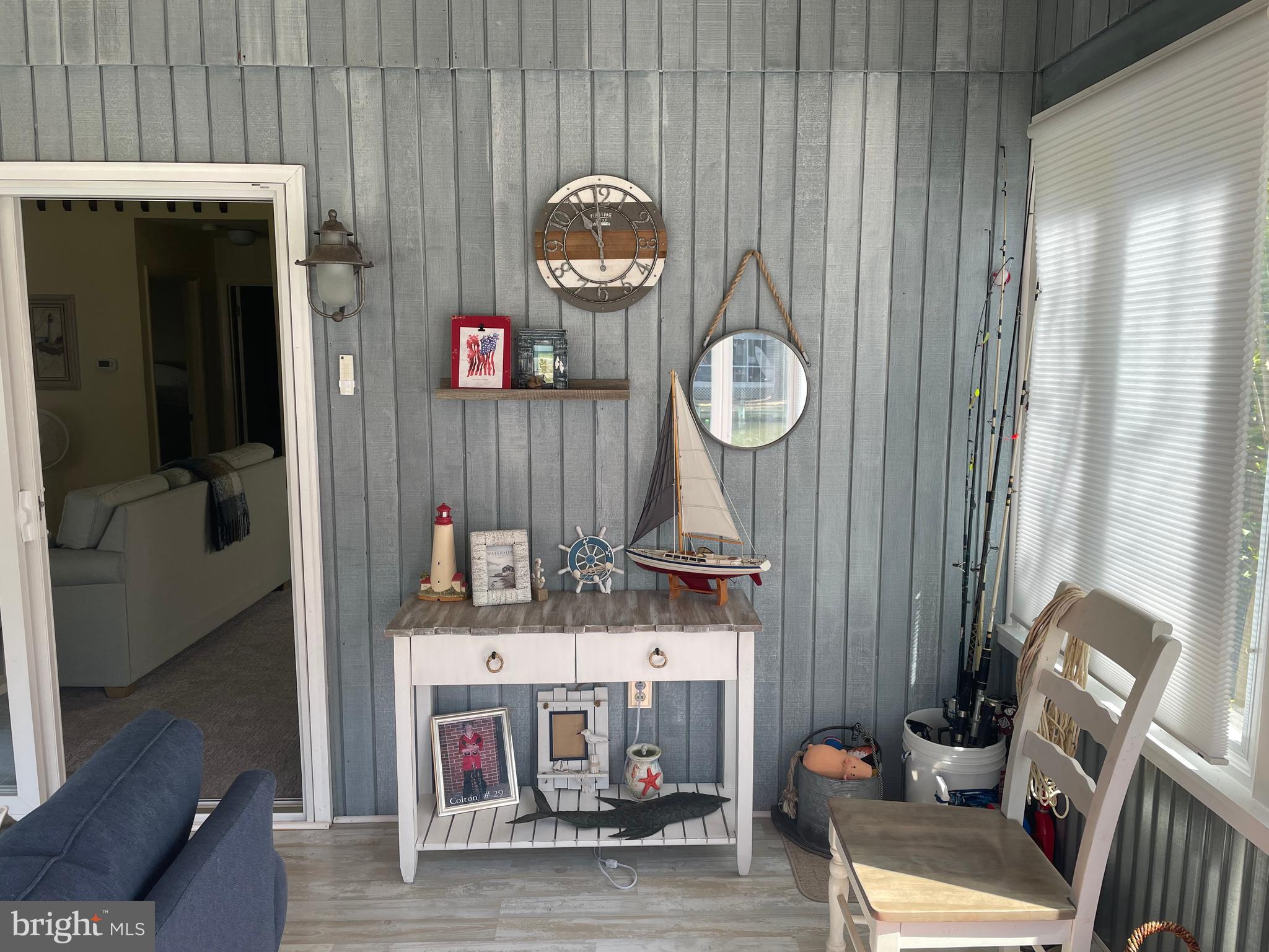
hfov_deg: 67.3
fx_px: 953
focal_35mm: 26
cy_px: 476
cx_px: 634
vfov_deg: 53.1
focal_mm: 4.2
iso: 32
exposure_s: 1/121
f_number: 1.6
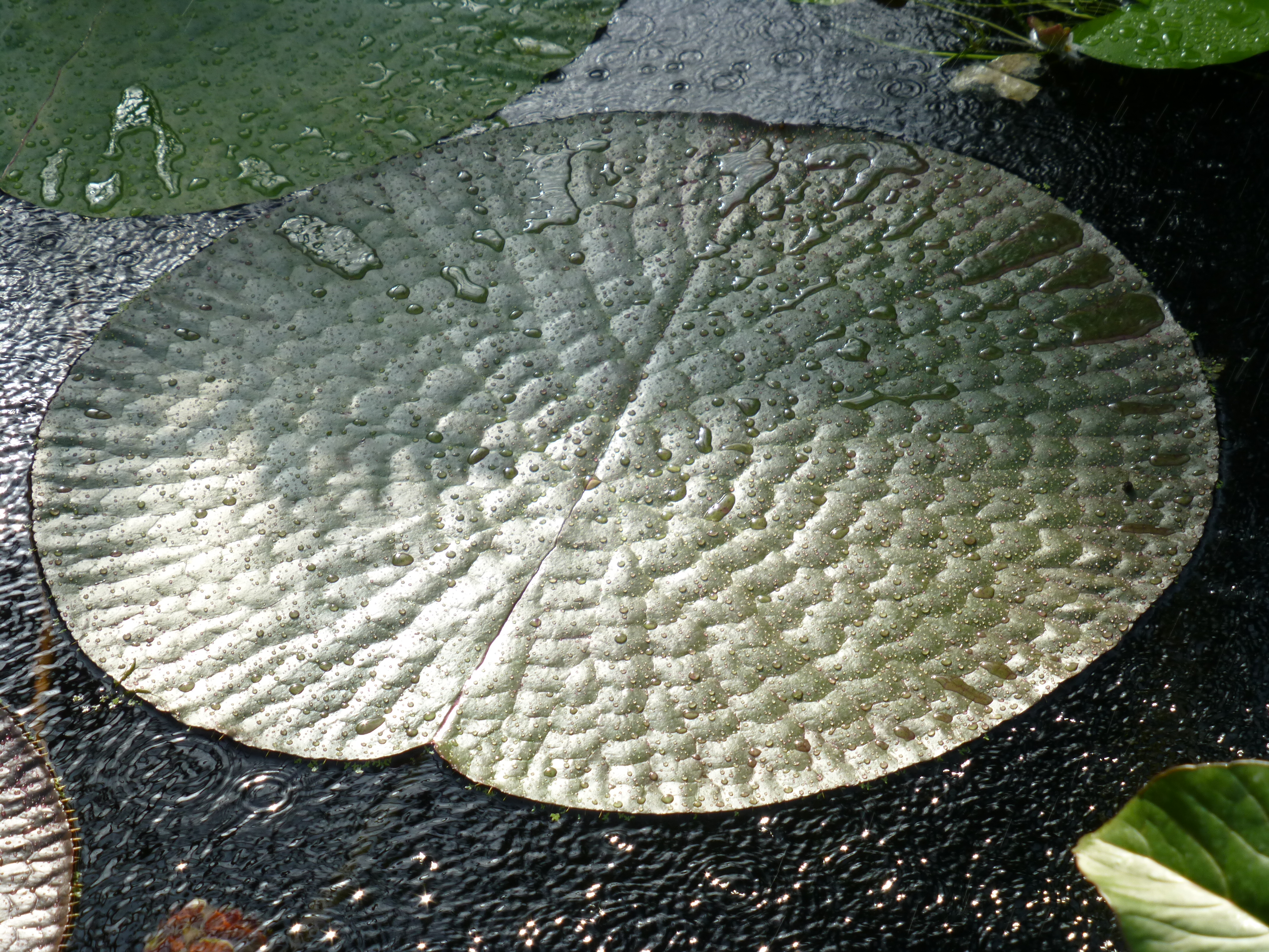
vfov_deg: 13.6
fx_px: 3996
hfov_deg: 18.0
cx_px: 634
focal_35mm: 109
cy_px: 476
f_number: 5.3
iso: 100
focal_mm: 19.4
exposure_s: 1/160
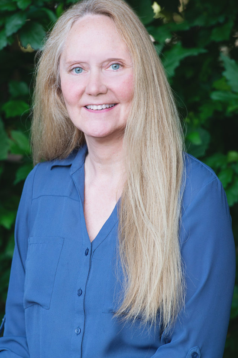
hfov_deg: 6.5
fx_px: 2102
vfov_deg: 9.7
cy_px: 176
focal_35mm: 212
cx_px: 115
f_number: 5.6
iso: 800
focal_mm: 200
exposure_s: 1/200
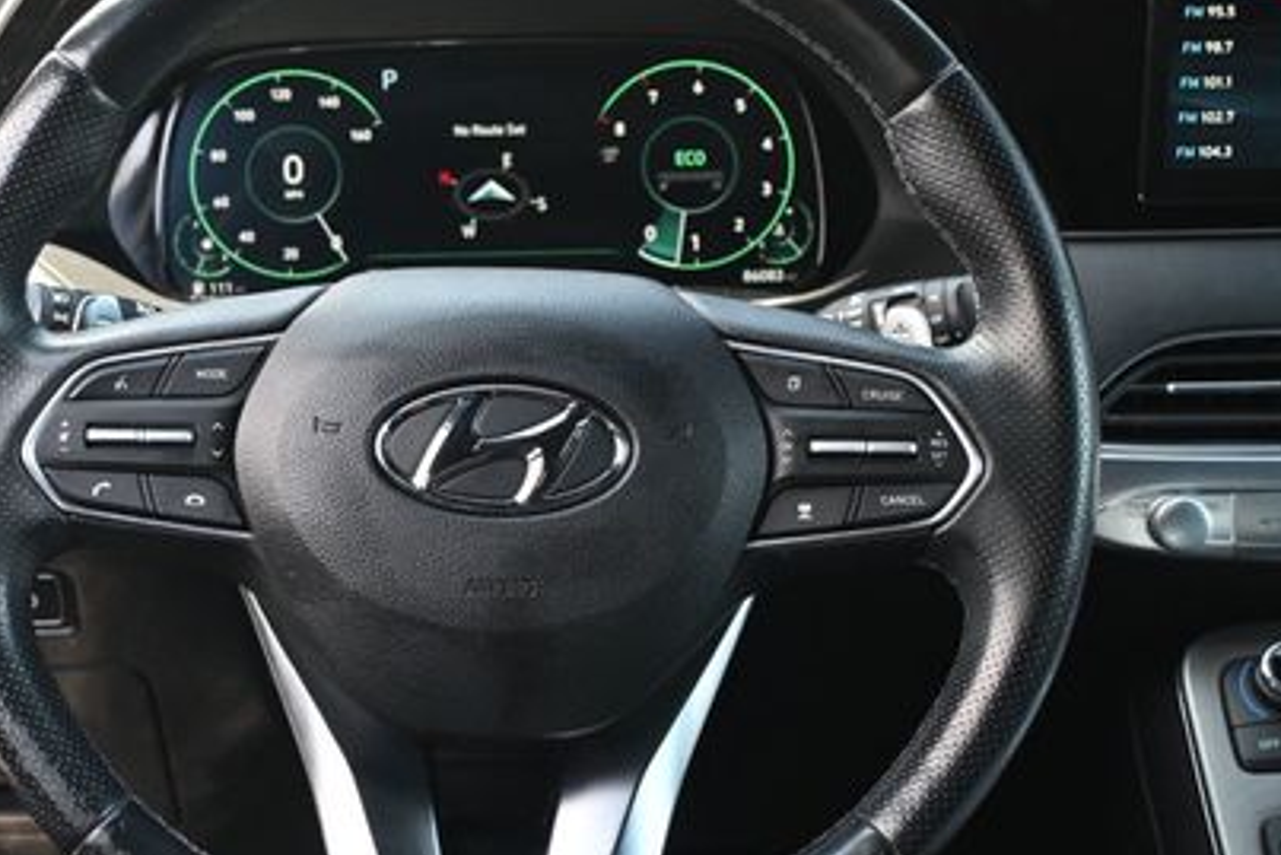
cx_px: 493
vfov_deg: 20.8
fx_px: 2328
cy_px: 439
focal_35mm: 65
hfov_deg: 30.7
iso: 720
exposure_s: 1/125
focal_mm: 27.5
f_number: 4.5
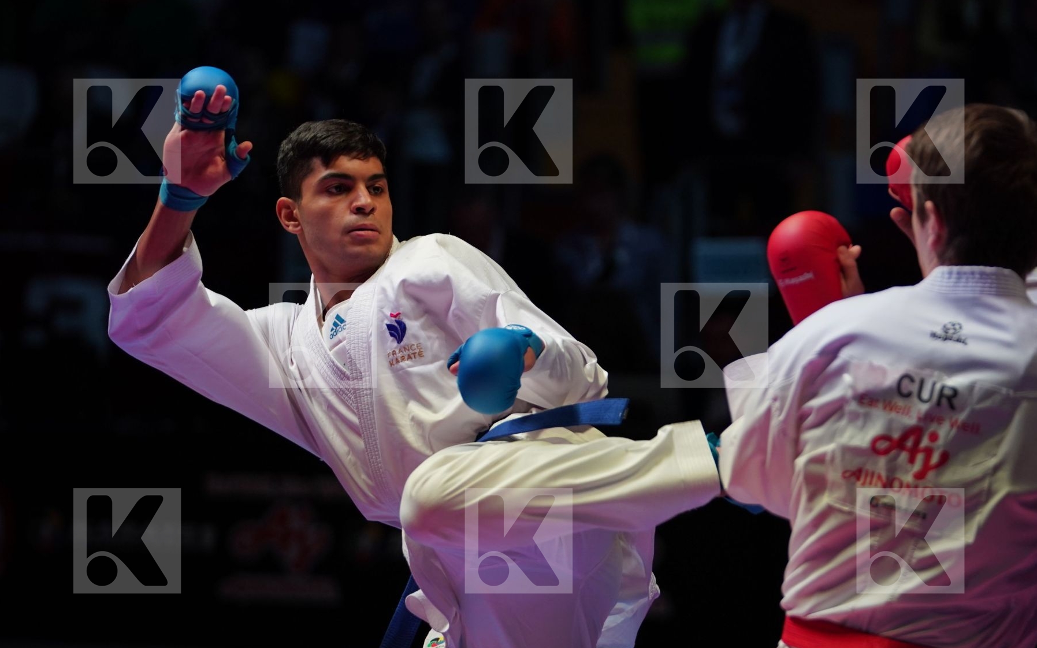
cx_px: 519
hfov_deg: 9.0
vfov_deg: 5.6
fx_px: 6585
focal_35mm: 233
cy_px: 336
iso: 1000
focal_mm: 152
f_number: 2.8
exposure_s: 1/1000
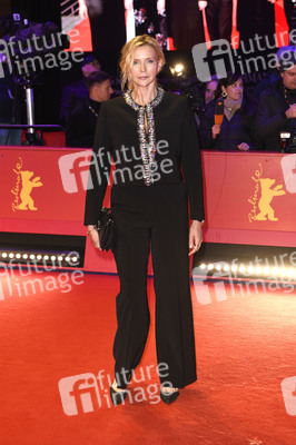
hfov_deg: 25.9
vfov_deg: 38.2
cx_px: 148
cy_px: 222
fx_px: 642
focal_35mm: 52
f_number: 4
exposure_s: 1/320
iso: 800
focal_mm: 52
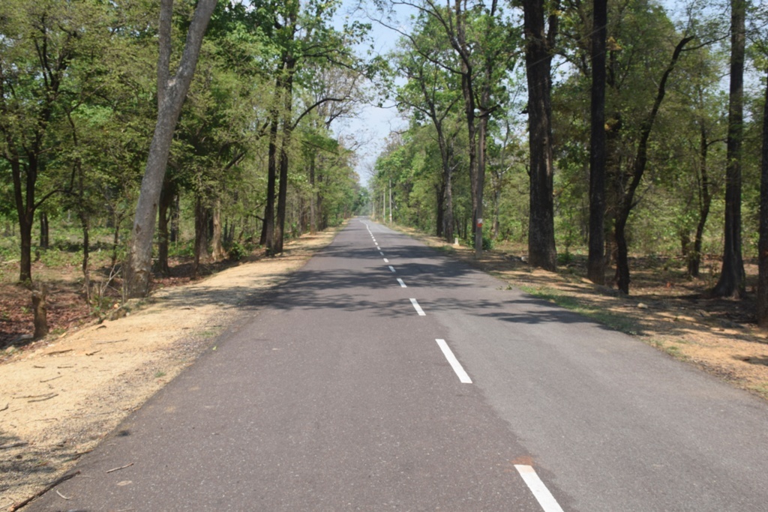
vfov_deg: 33.0
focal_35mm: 40
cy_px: 256
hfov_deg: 47.9
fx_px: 864
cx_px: 384
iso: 200
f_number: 9
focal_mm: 27
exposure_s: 1/320
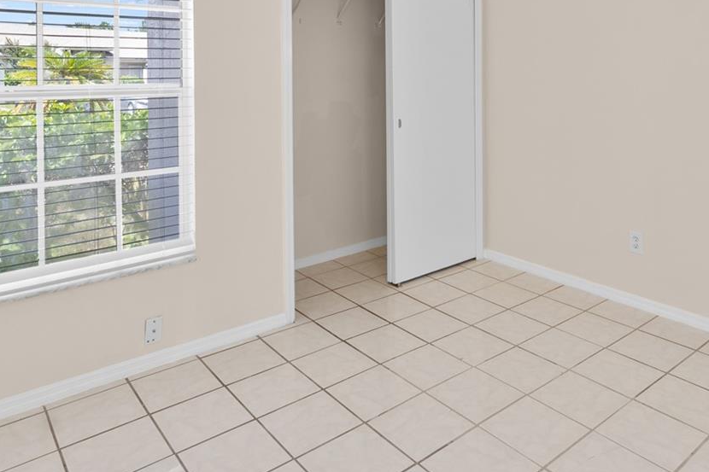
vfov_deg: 44.6
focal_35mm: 27
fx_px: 532
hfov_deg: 66.8
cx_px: 422
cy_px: 69
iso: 400
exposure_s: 1/6
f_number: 7.1
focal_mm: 14
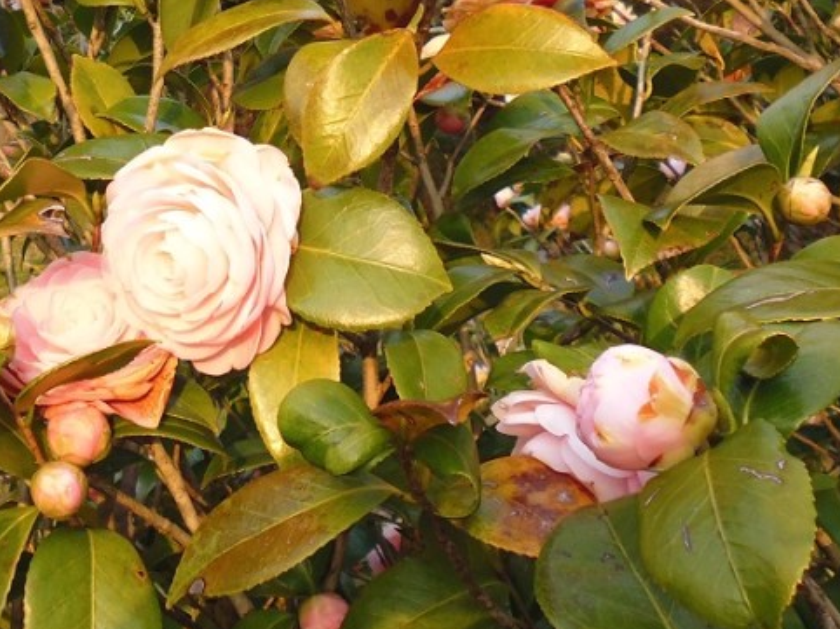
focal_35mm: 51
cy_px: 98
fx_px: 1237
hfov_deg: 36.8
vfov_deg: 27.8
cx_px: 232
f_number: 2.8
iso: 100
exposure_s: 1/125
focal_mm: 4.3
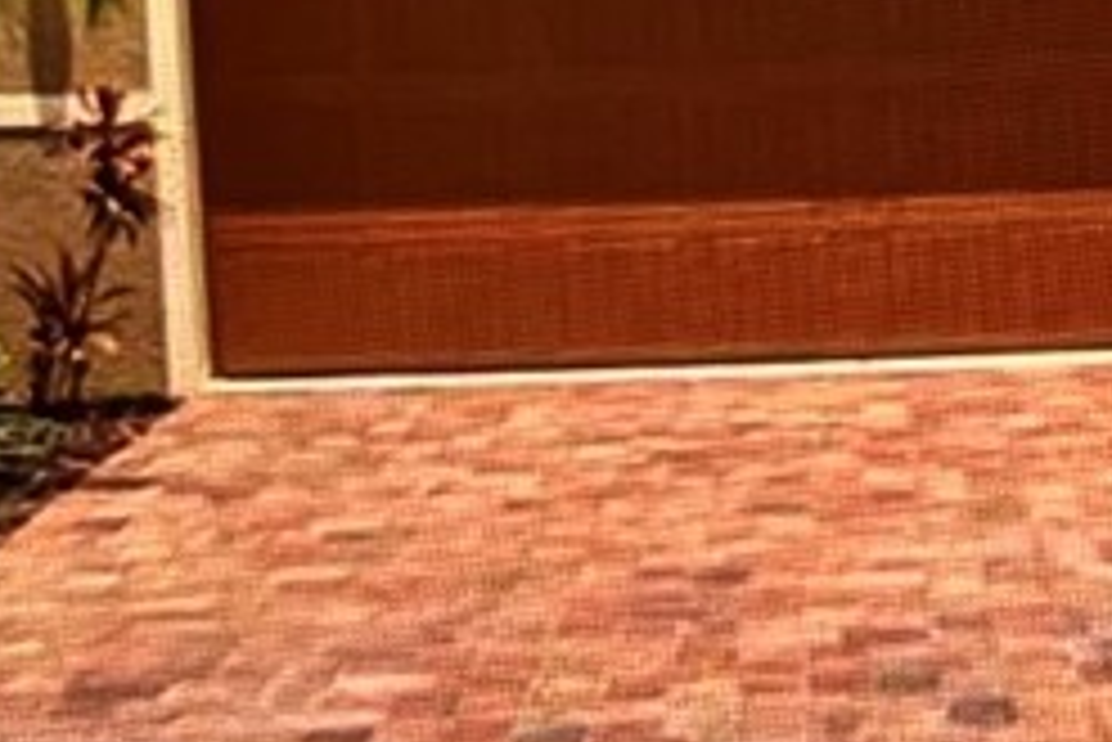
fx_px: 3461
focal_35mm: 112
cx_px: 1886
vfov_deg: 11.8
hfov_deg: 16.0
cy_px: -279
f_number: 1.5
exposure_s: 1/78
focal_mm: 5.7
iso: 125
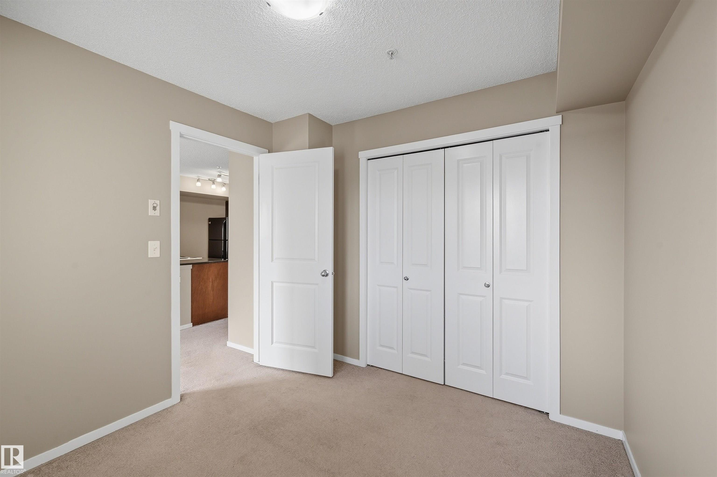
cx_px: 358
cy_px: 238
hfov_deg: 100.4
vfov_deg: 77.2
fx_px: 299
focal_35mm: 15
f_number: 8
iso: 100
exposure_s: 1/40
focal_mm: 15
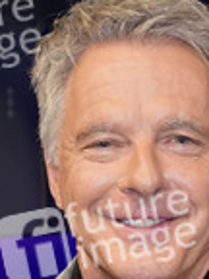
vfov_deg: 14.6
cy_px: 333
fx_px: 1055
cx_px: 153
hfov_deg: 11.3
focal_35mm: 131
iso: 2000
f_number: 5.6
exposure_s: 1/160
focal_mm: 49
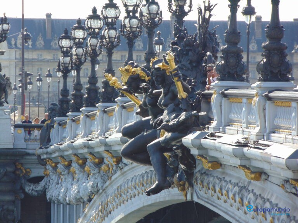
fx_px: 3263
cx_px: 149
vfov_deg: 3.9
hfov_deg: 5.2
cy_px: 112
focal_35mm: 379
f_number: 4.2
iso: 80
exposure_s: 1/400
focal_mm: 68
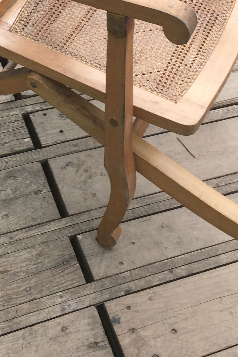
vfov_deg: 30.2
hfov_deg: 21.2
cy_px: 23
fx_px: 625
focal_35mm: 63
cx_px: 29
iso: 32
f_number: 2.2
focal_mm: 4.15
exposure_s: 1/335
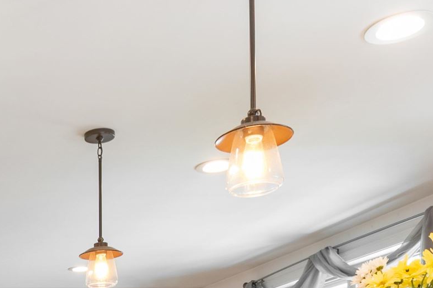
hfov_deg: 29.1
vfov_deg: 19.9
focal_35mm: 59
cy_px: 428
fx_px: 709
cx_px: -91
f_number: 8
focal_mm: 10
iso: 100
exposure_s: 1/2
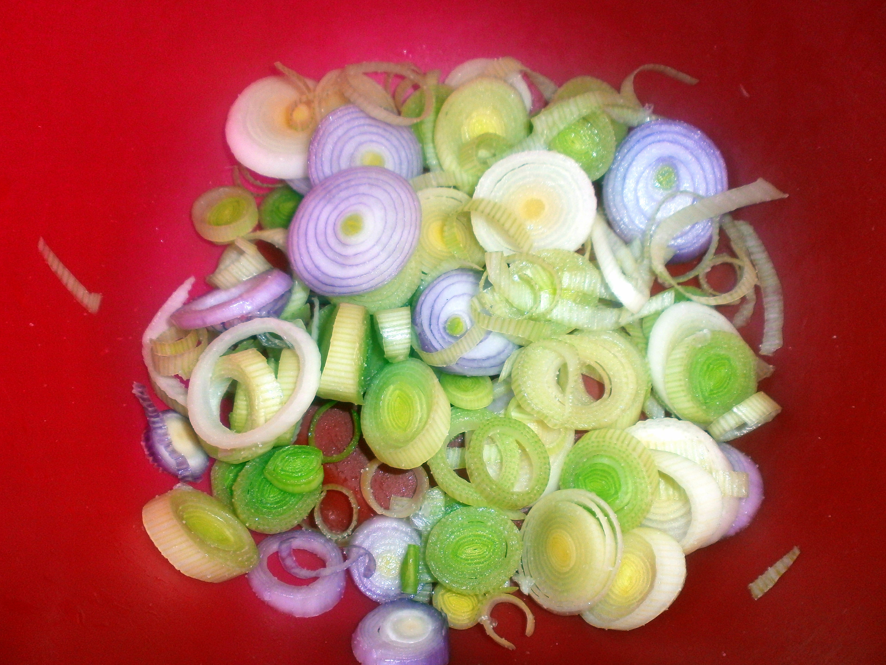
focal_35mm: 28
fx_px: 717
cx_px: 446
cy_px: 338
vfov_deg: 49.7
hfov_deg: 63.4
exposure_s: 1/30
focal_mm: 4.8
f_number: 2.9
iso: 125
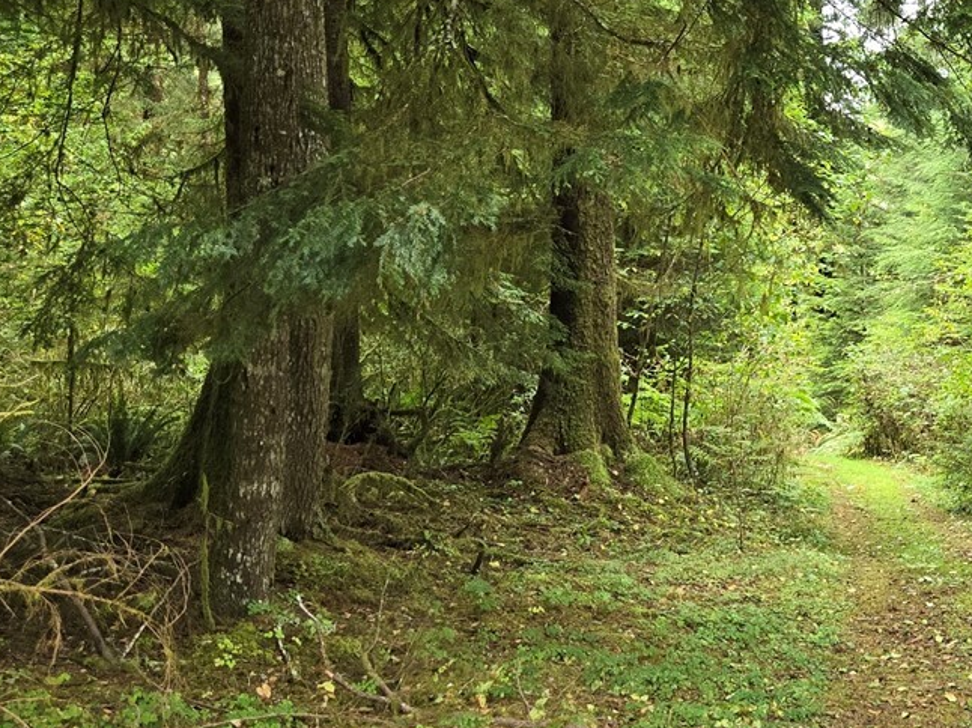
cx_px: 1011
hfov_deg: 30.9
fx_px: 1600
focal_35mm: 57
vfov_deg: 25.6
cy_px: 280
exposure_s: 1/120
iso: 200
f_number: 1.8
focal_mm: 5.4
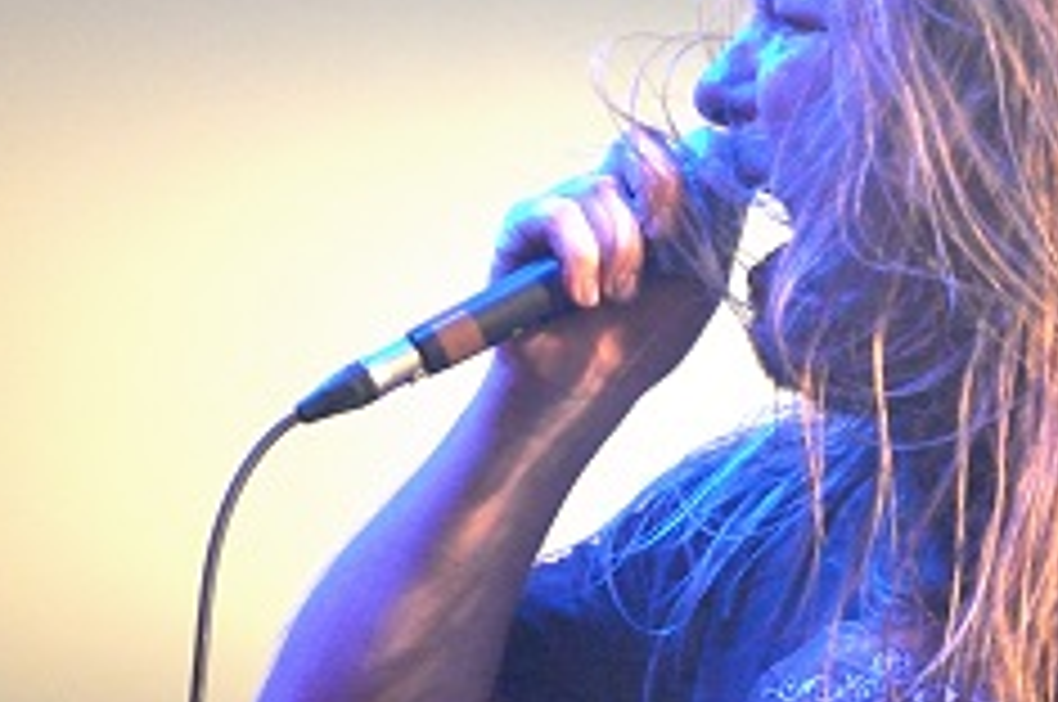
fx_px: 9627
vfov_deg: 4.2
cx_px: 680
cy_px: 358
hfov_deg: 6.3
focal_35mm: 328
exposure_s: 1/60
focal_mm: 105
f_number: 5.6
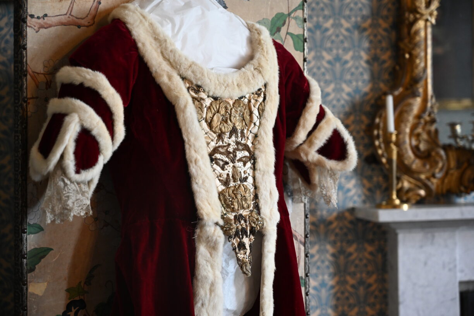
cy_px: 158
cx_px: 237
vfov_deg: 19.5
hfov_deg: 28.8
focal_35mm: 70
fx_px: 922
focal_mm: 70
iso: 1600
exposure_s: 1/125
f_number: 4
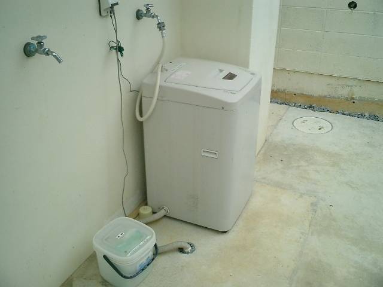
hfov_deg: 51.4
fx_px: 398
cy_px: 144
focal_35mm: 36
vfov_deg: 39.7
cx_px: 192
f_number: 3.2
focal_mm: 7.5
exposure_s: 1/400
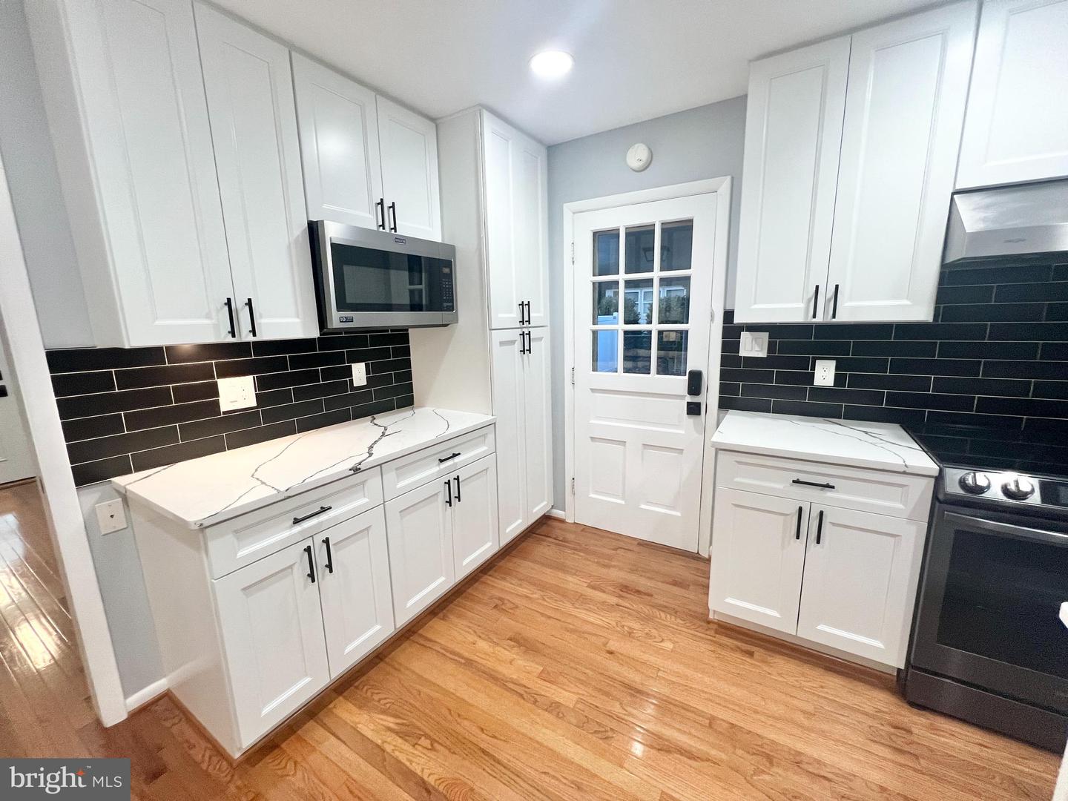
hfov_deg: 106.2
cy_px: 400
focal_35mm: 13
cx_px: 534
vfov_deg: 89.9
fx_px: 401
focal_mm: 1.57
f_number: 1.8
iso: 250
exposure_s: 1/120
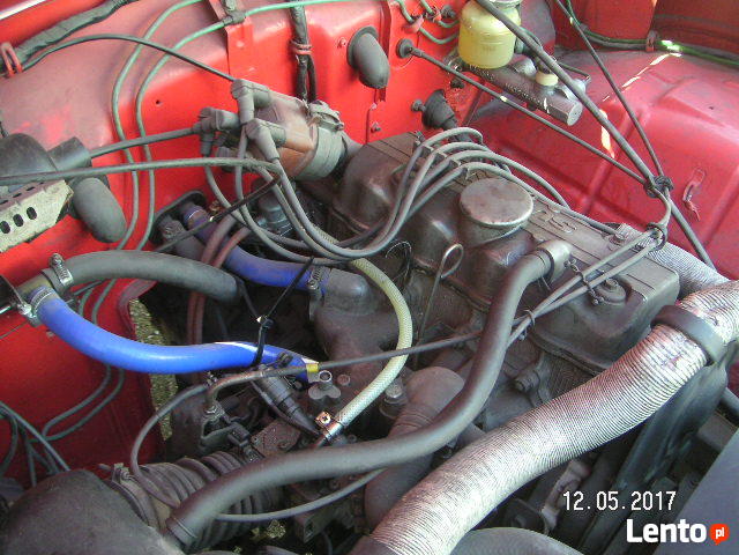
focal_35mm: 38
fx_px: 811
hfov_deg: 49.0
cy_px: 278
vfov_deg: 37.7
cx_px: 370
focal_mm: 5.9
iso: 100
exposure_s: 1/45
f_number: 2.8
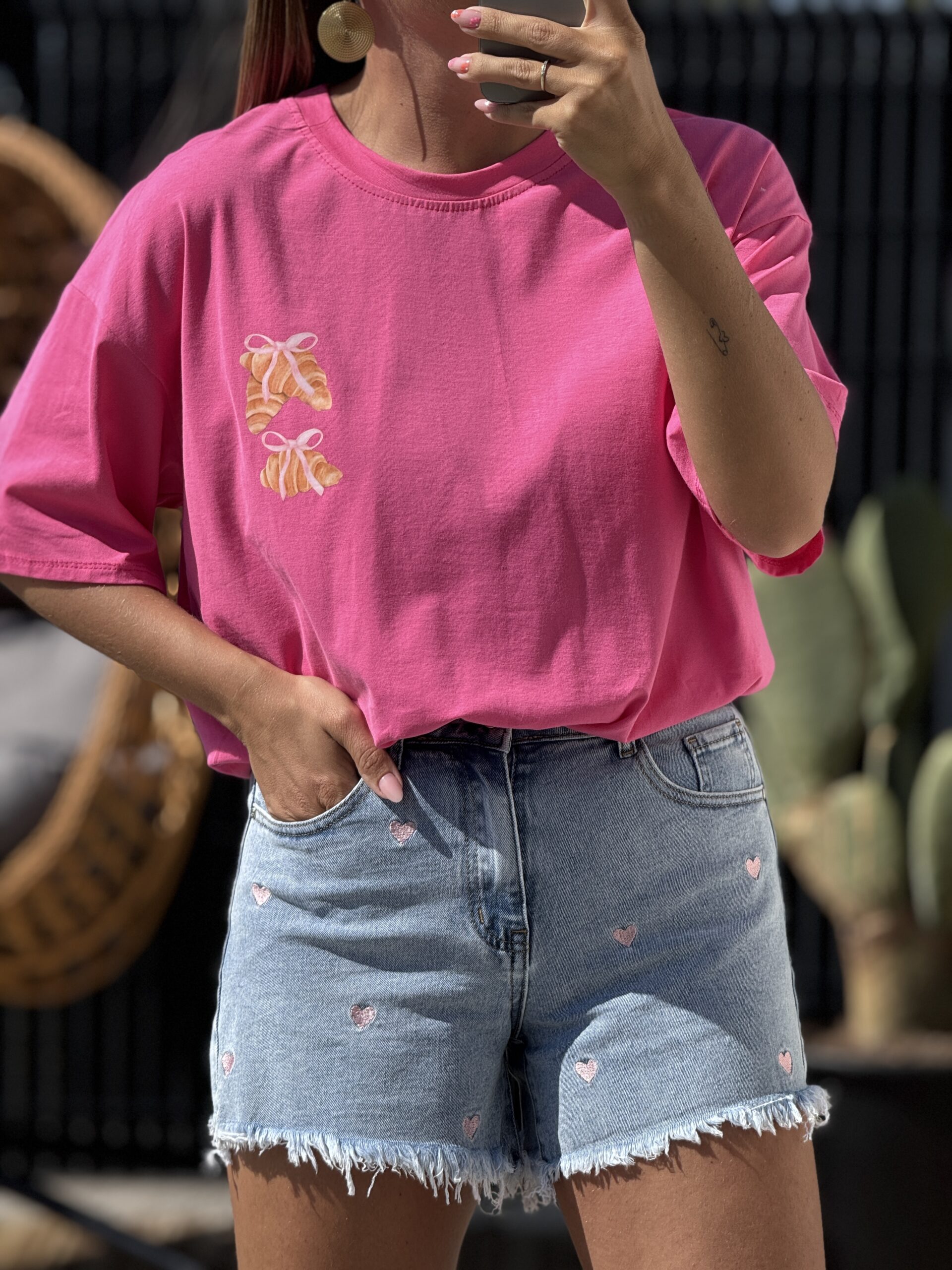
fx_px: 4400
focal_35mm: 120
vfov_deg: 16.4
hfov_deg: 12.3
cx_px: 476
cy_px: 635
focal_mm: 15.66
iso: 50
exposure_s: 1/1048
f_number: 2.8
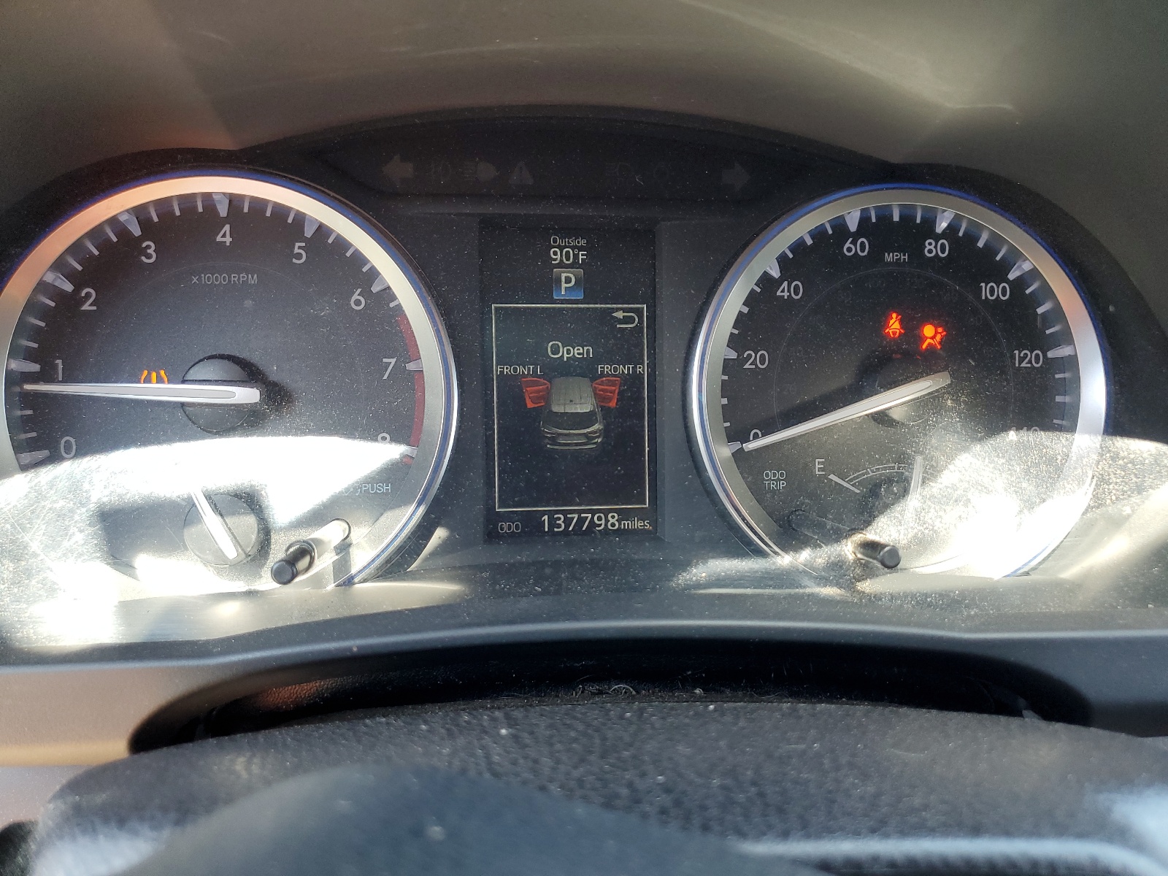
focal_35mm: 26
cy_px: 438
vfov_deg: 53.1
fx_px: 877
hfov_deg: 67.3
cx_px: 584
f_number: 1.5
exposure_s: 1/100
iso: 77
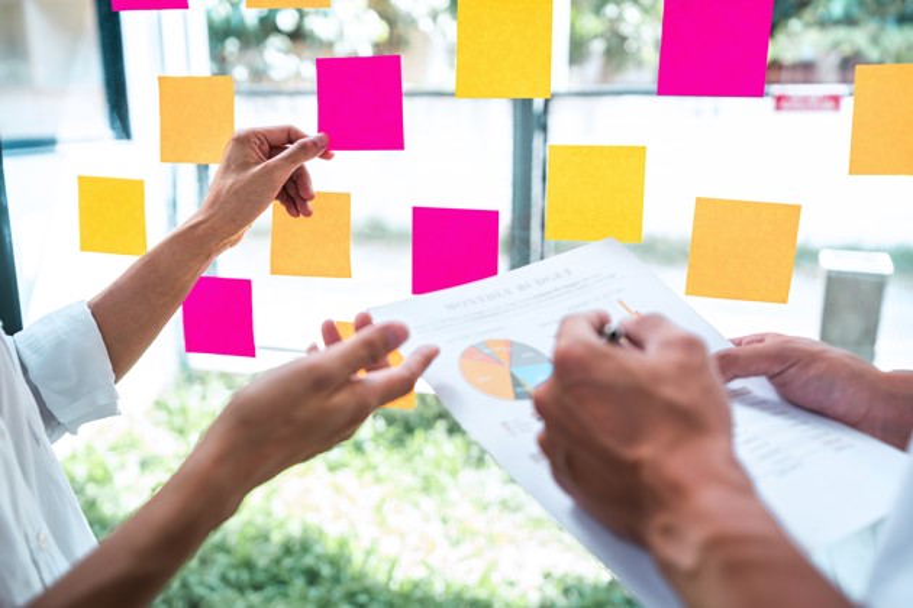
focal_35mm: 35
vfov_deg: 37.9
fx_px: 888
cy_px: 304
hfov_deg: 54.4
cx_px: 456
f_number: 2.8
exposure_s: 1/200
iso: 400
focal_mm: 35
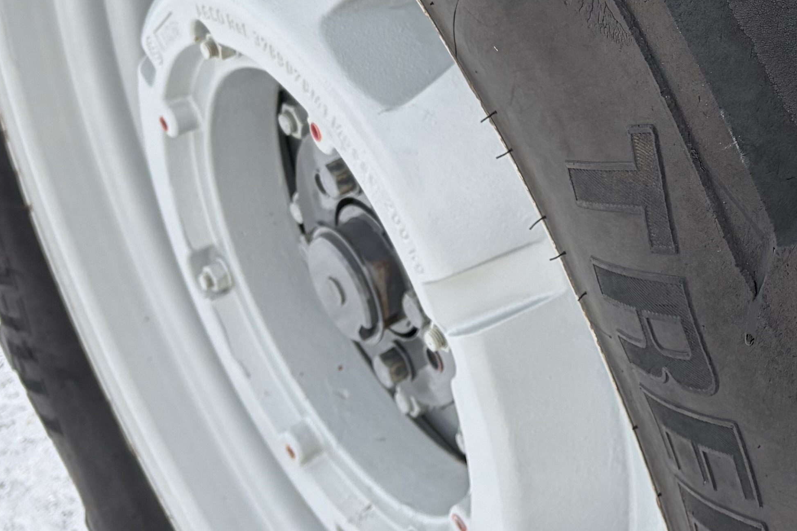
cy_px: -129
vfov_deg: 16.5
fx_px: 1749
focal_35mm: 79
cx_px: 695
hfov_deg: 25.0
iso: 40
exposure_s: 1/121
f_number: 1.6
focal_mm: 5.96
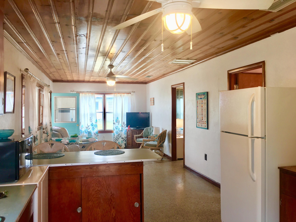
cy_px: 111
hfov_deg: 61.7
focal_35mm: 29
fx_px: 248
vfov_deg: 48.2
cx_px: 148
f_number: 2.2
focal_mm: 4.15
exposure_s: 1/30
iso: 25
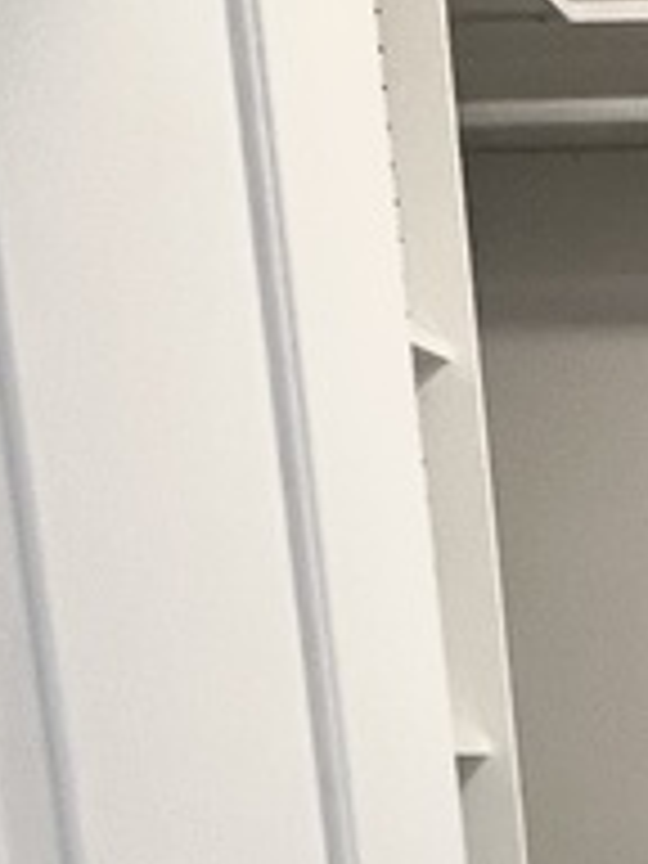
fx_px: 1822
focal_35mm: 73
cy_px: 1084
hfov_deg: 15.9
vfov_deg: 23.9
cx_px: 1292
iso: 200
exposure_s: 1/60
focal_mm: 1.57
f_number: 1.8
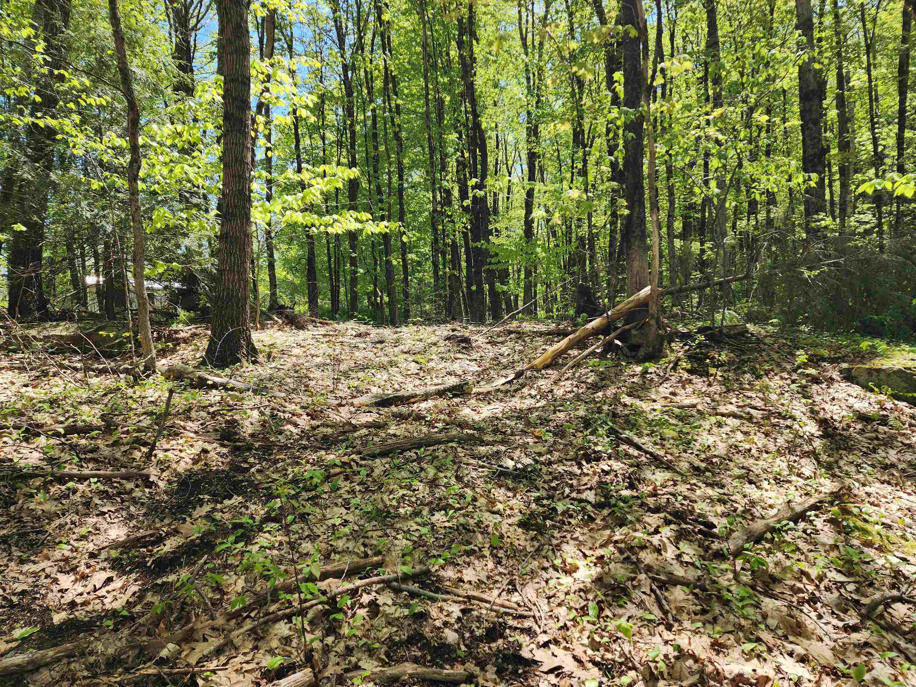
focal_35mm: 23
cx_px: 458
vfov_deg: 58.9
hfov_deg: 73.9
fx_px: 609
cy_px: 344
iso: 12
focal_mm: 6.4
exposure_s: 1/297
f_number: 1.8
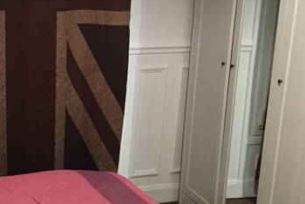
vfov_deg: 20.0
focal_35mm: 68
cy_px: 112
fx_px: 577
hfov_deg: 28.7
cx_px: 45
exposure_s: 1/25
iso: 250
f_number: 2.2
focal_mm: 4.15
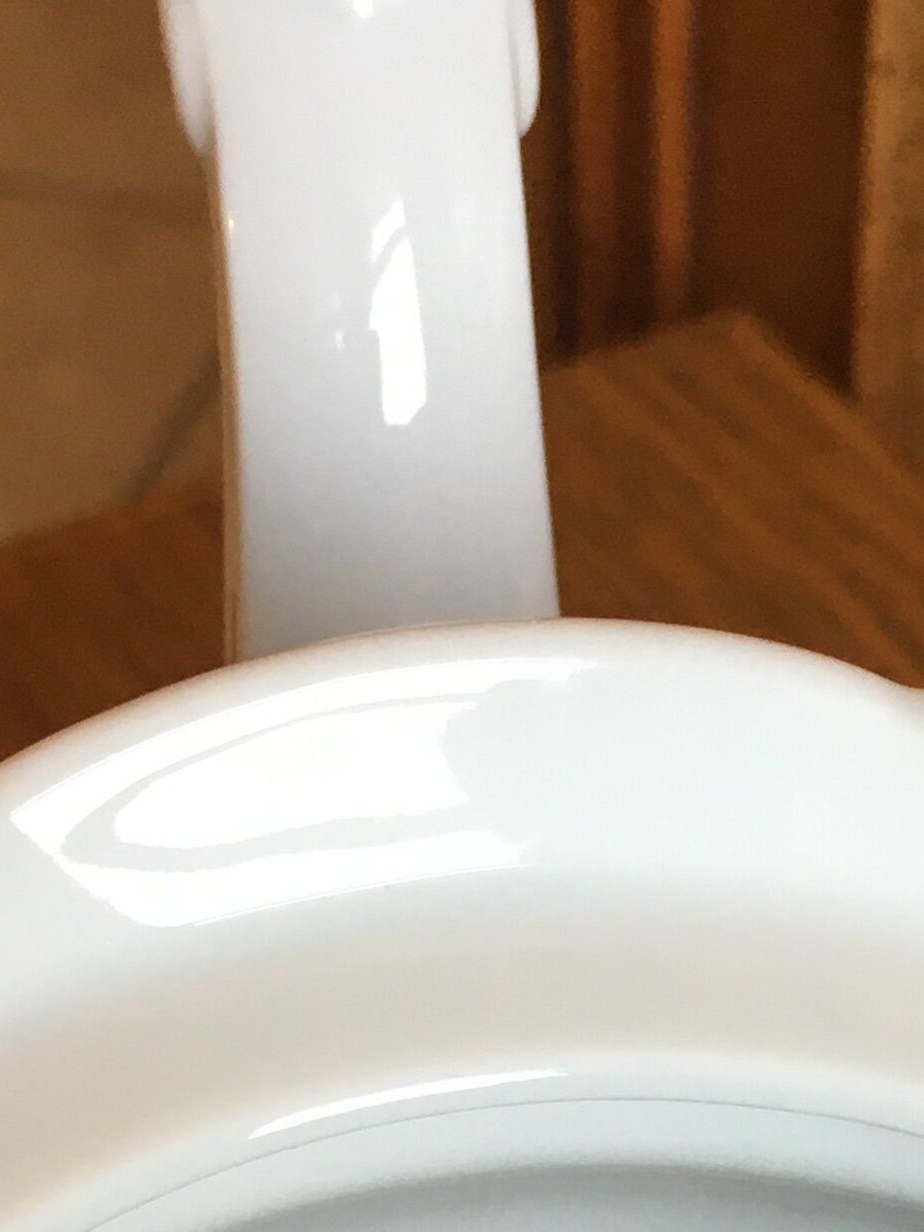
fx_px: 3382
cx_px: 774
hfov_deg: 15.4
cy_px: 1409
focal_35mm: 95
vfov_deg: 19.6
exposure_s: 1/33
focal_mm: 4.15
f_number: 2.2
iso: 40
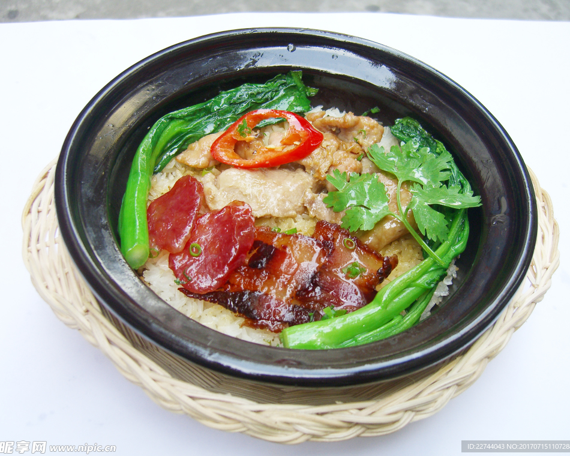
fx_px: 675
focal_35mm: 40
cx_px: 296
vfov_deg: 37.3
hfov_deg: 45.8
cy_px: 228
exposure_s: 1/80
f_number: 2.8
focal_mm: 7.9
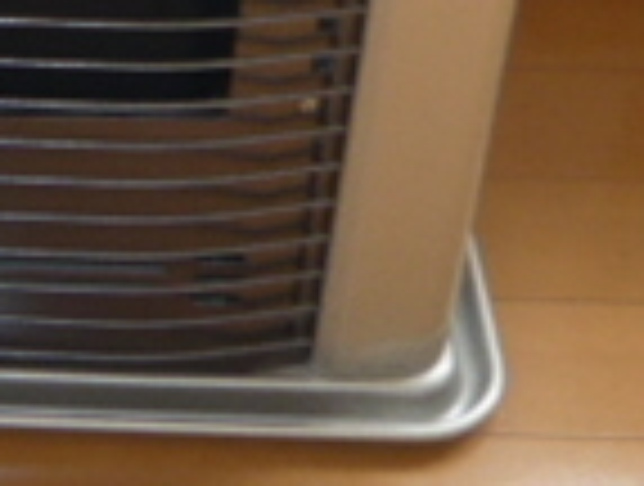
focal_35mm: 125
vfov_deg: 10.8
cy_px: -522
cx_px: -216
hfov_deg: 15.0
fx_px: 2331
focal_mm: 4.6
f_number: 2.8
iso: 100
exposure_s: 1/30
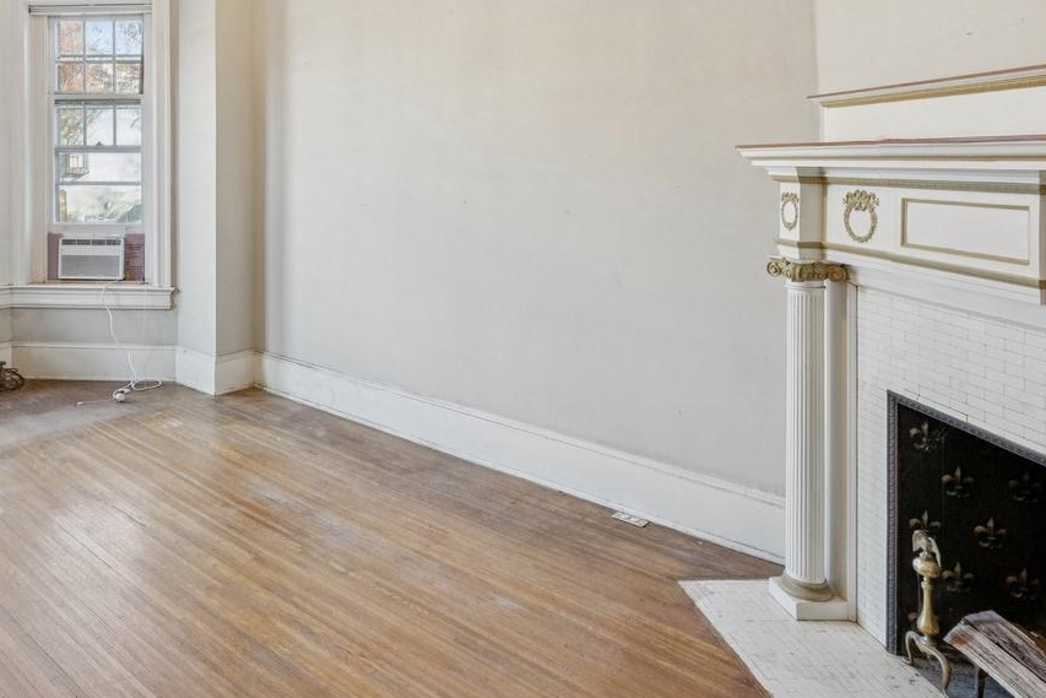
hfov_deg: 64.8
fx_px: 785
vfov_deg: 46.2
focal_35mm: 27
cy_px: 174
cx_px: 311
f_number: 9
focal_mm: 16
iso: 1000
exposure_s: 1/30
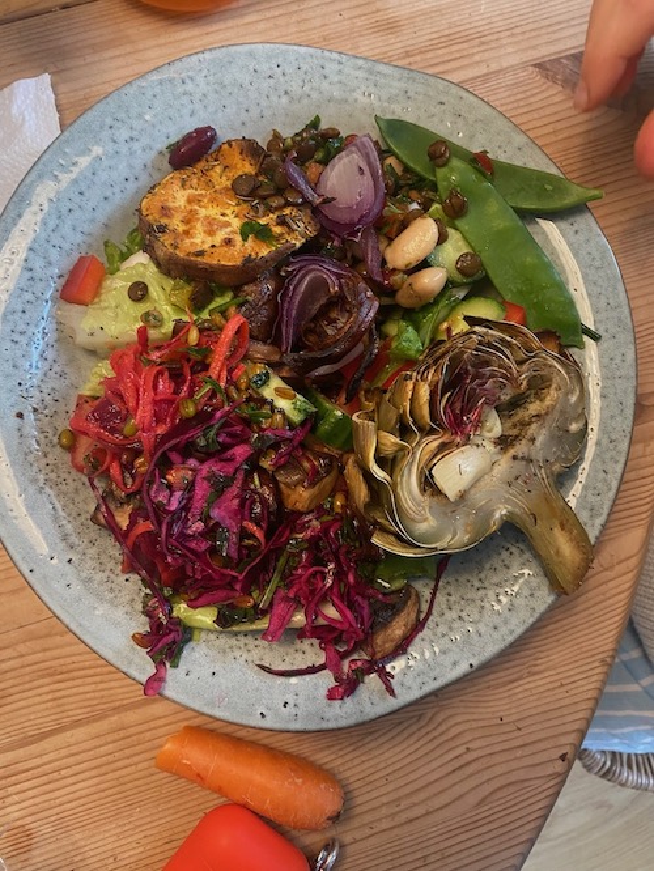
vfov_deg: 67.3
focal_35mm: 26
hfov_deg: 53.1
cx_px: 327
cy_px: 436
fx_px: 655
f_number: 1.8
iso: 200
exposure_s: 1/50
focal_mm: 4.25
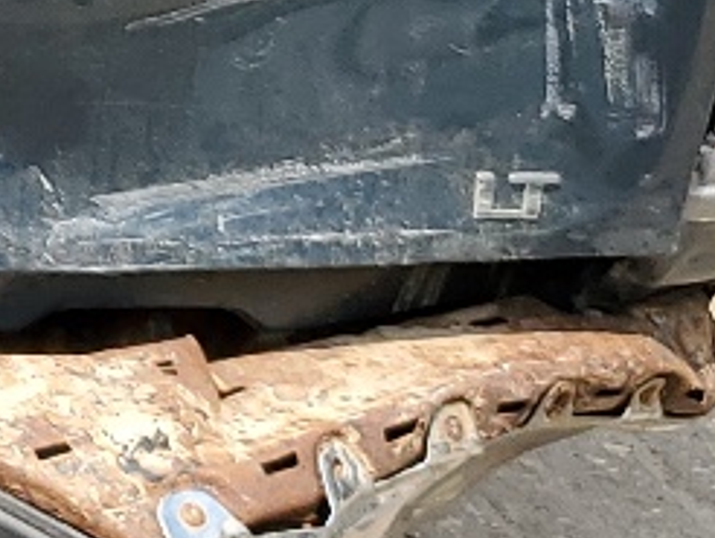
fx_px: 3494
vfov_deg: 8.3
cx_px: -872
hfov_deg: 10.4
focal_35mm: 169
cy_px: -550
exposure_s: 1/1667
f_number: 1.5
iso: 50
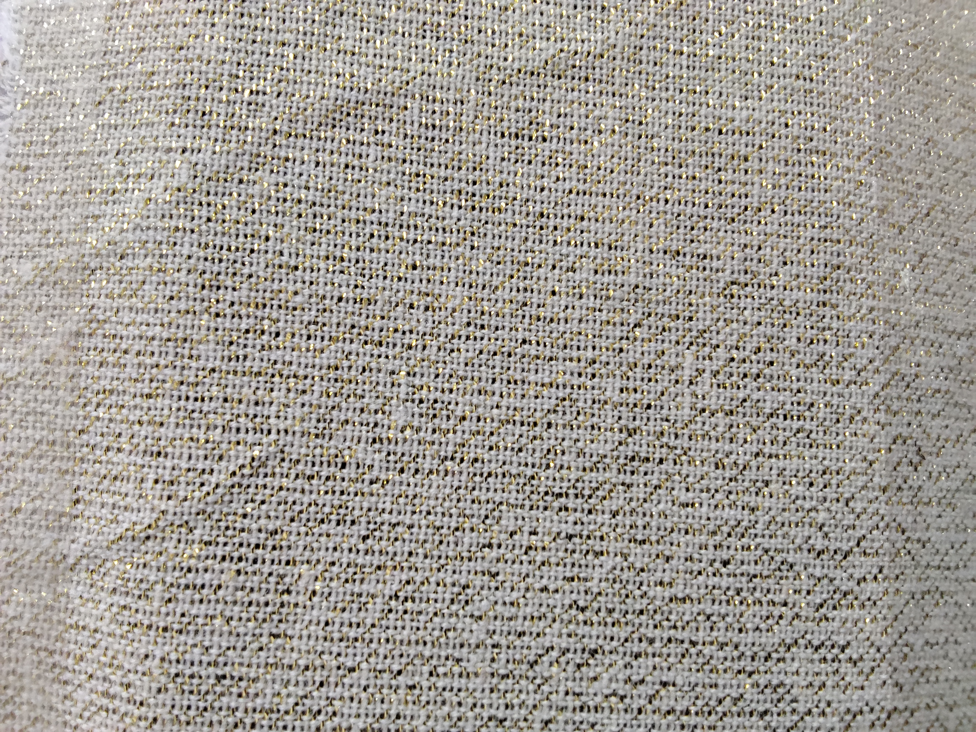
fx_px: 733
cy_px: 366
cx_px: 488
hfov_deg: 67.3
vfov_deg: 53.1
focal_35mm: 26
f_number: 2
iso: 160
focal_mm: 2.78
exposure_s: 1/50
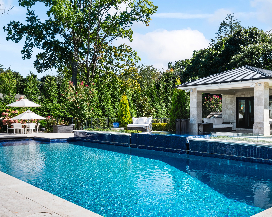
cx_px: 151
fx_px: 290
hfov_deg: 50.2
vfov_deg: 41.1
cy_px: 114
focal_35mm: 36
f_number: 8
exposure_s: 1/125
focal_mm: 17
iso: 64
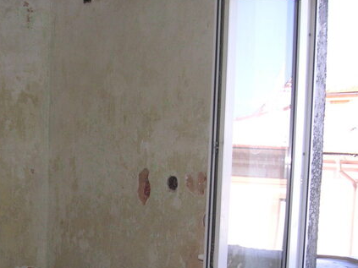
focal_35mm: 70
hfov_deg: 27.3
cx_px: 83
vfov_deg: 20.7
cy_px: 222
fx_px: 724
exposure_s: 1/180
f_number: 2.8
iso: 50
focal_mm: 6.1
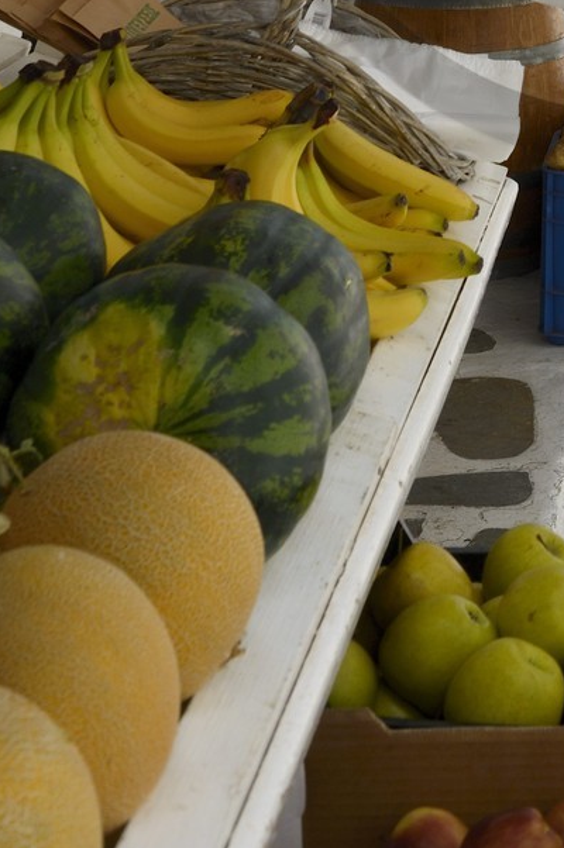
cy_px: -273
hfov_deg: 13.2
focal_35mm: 101
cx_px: 651
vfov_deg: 18.7
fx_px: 2379
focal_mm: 38
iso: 200
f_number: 11
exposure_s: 1/250
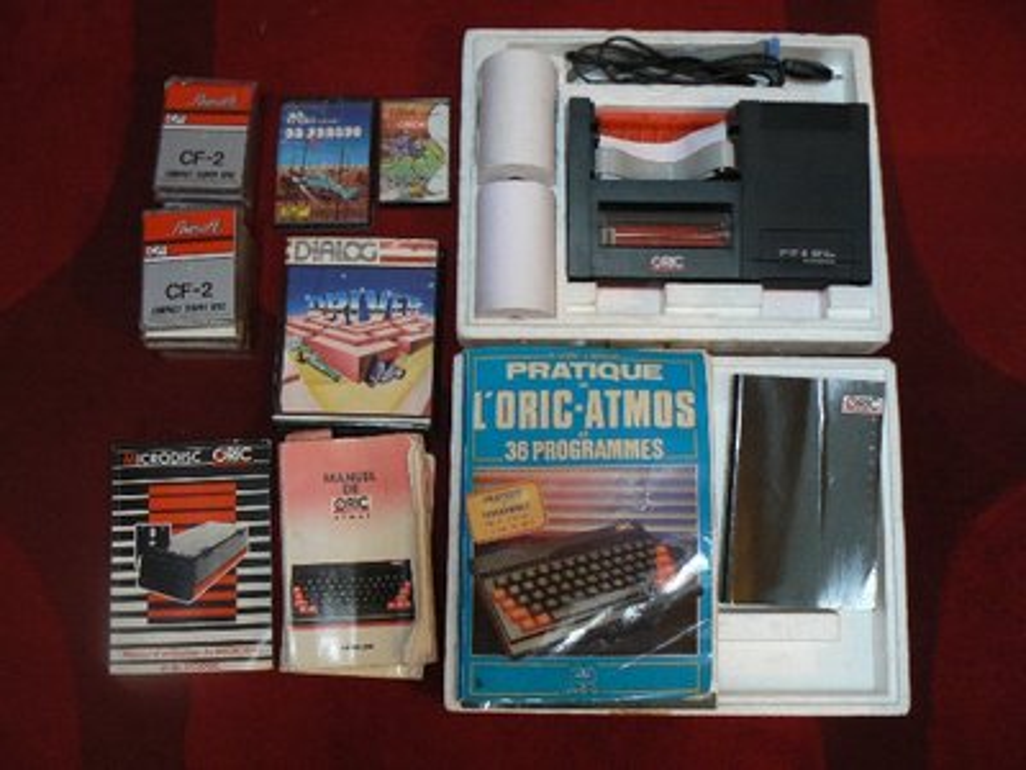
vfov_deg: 39.7
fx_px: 1067
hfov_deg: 51.4
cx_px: 513
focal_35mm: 36
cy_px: 385
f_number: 2.8
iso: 200
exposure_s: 1/15
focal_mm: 6
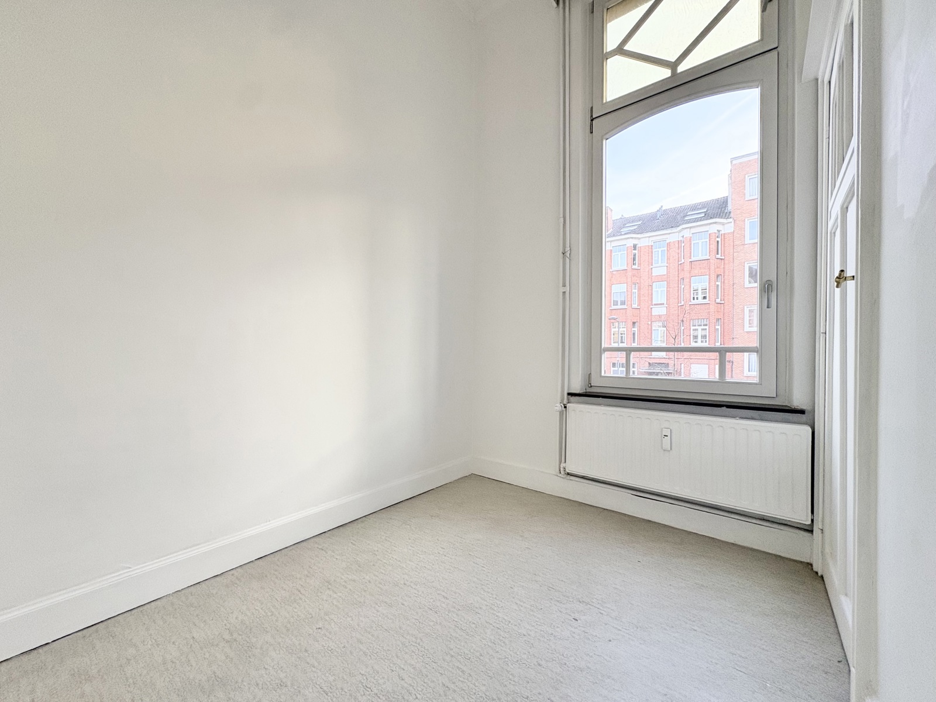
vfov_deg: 85.7
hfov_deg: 102.1
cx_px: 468
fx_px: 379
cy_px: 351
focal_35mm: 14
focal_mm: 2.22
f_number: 2.2
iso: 100
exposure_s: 1/135
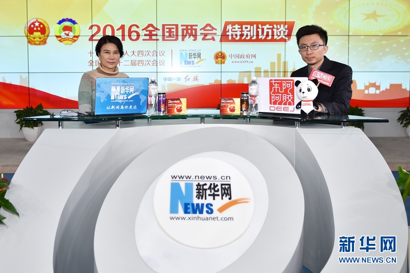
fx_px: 307
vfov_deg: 47.9
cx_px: 205
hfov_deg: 67.4
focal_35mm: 27
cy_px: 136
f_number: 2.8
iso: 100
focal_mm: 27
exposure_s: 1/160
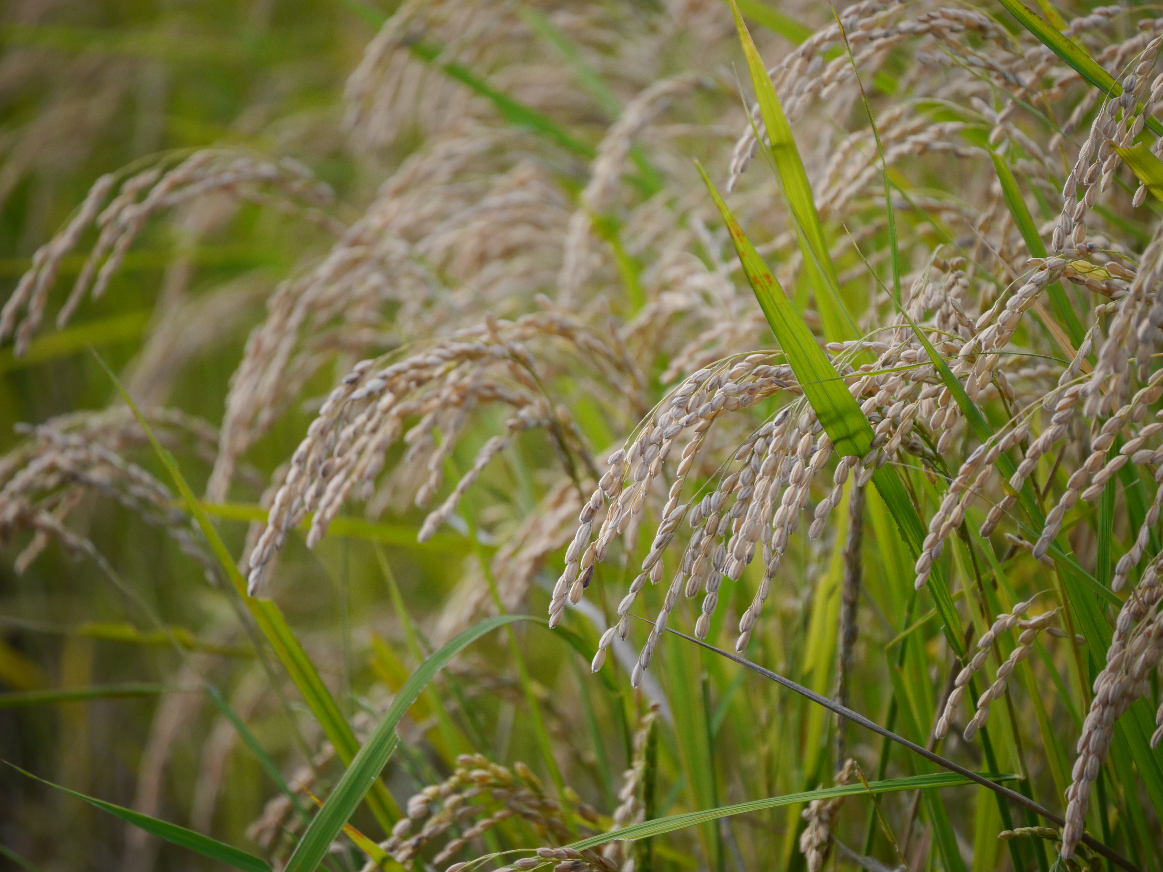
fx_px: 10079
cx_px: 582
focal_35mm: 300
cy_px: 436
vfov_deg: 5.0
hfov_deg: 6.6
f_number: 5.6
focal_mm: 150
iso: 400
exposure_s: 1/400
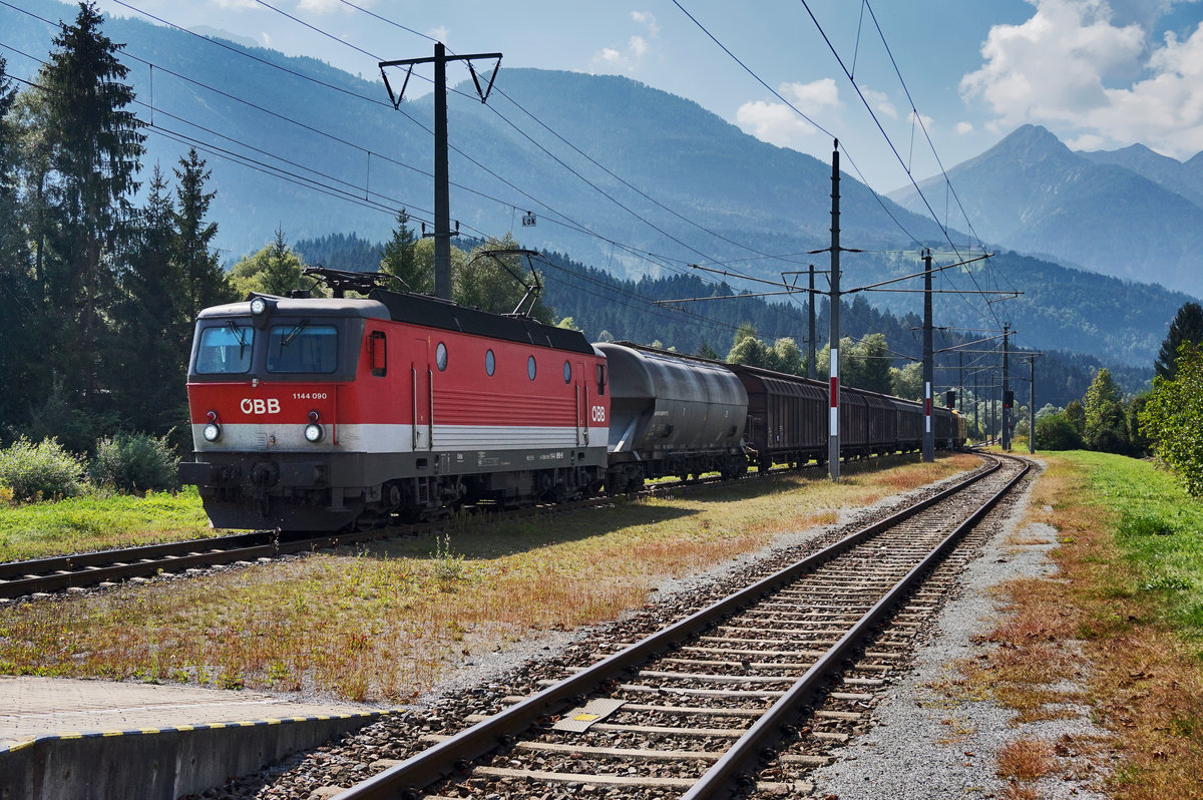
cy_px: 400
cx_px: 602
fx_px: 1502
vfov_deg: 29.8
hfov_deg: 43.6
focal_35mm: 45
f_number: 6.3
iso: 200
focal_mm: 30
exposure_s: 1/1600
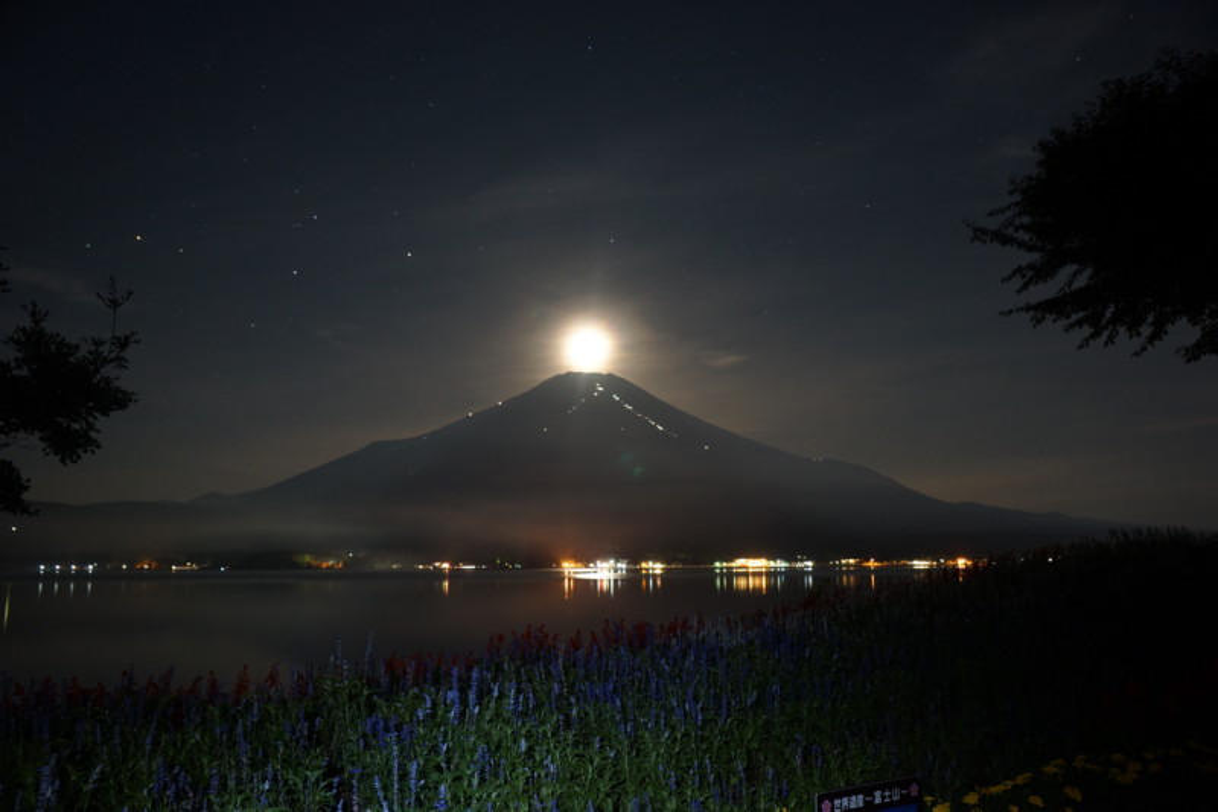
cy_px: 406
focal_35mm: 30
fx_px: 1015
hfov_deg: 61.9
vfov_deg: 43.6
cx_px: 609
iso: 400
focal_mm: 20
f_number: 4
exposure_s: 15
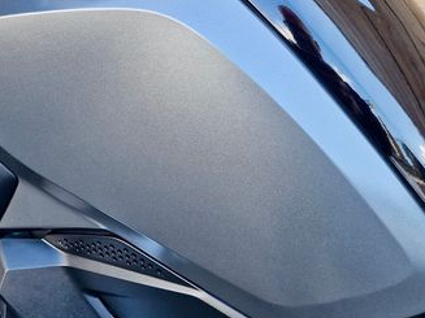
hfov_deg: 41.6
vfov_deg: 30.4
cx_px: 147
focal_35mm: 45
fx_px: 552
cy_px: 19
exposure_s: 1/180
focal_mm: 5.4
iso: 100
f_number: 1.8
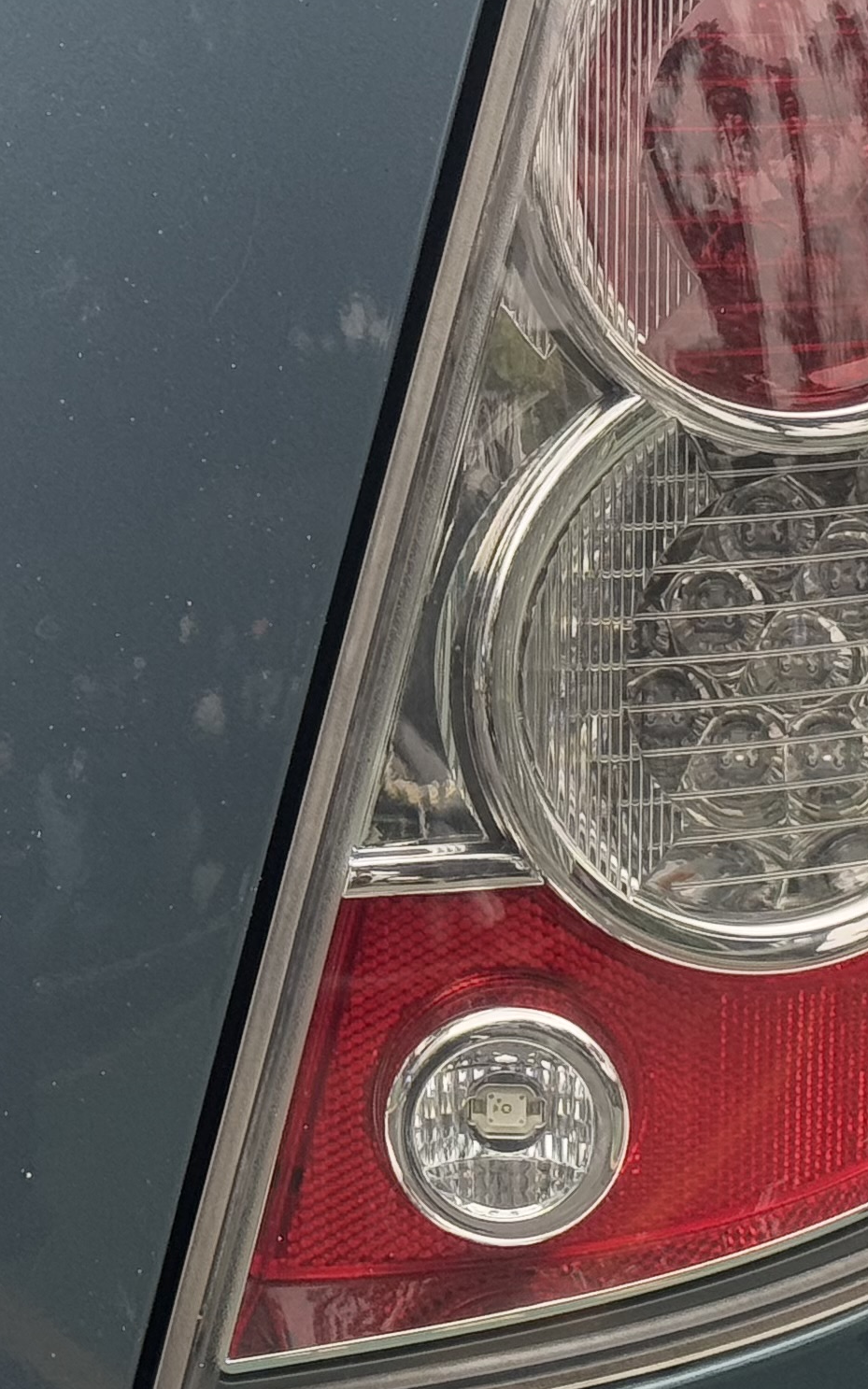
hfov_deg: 9.5
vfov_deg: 15.1
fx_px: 5225
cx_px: 238
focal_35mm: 138
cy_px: 313
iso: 64
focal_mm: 6.76
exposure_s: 1/381
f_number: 1.78
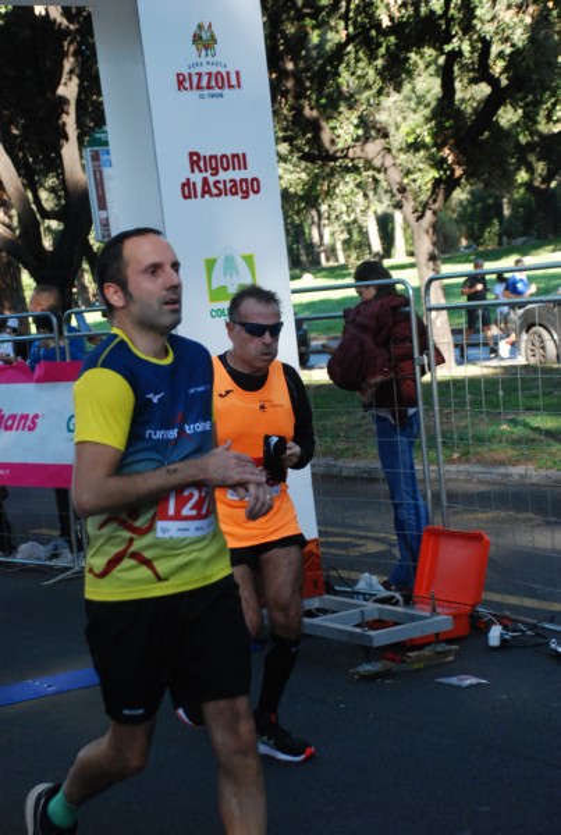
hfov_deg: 18.3
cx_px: 280
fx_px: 1744
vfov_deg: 26.9
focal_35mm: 75
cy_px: 418
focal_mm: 50
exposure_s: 1/500
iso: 1000
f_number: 5
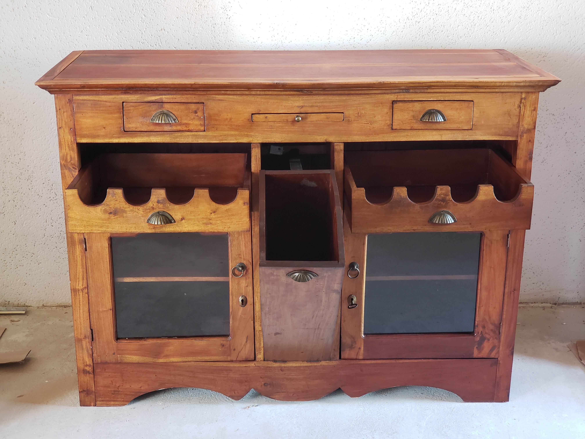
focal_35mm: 52
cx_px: 292
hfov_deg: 36.8
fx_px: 879
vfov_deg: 28.0
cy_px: 220
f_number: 2.4
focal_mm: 6
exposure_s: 1/18
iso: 160
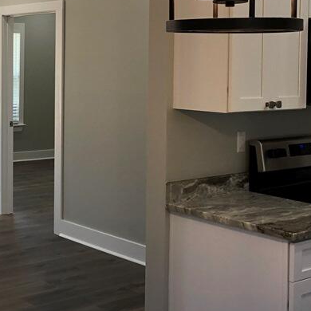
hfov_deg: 24.4
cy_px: 65
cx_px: -49
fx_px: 661
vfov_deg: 26.0
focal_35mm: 65
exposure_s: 1/120
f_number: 1.8
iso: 64
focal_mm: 4
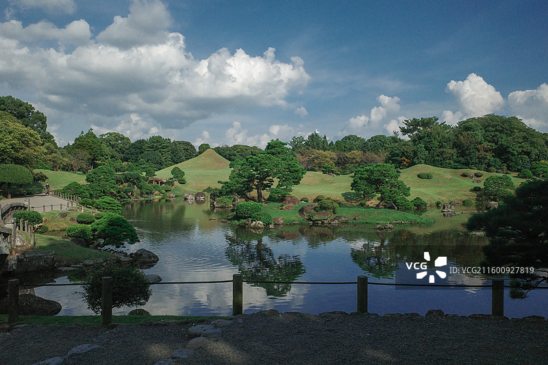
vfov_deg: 46.4
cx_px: 274
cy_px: 182
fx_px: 426
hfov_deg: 65.5
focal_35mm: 28
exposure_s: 1/1600
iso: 800
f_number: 5.6
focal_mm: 18.3
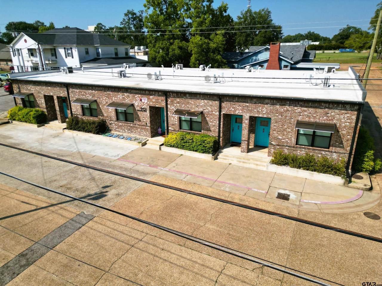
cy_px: 143
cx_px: 191
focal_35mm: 24
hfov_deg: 71.6
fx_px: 265
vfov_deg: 56.8
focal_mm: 6.72
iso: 140
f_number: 1.7
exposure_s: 1/4000
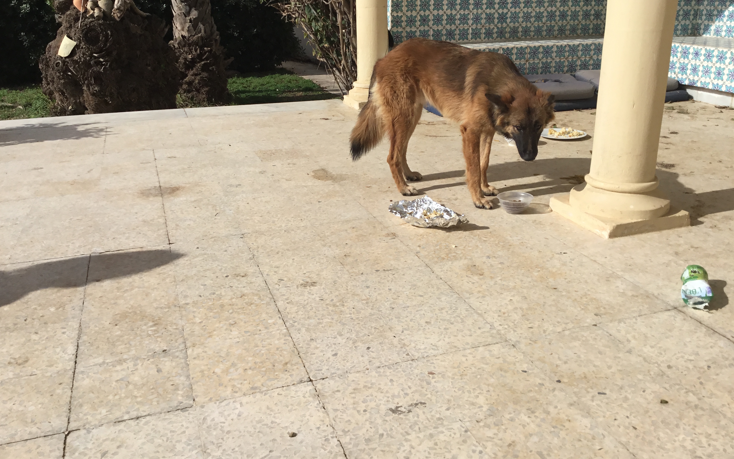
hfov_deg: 58.1
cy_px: 210
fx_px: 660
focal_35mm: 33
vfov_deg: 38.3
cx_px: 366
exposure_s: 1/2632
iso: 25
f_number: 2.4
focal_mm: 3.3
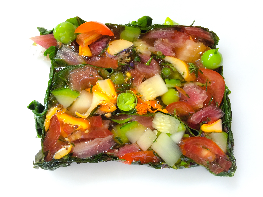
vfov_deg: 48.2
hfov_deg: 61.7
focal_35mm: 29
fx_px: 220
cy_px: 98
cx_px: 132
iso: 250
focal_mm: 4.15
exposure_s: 1/24
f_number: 2.2
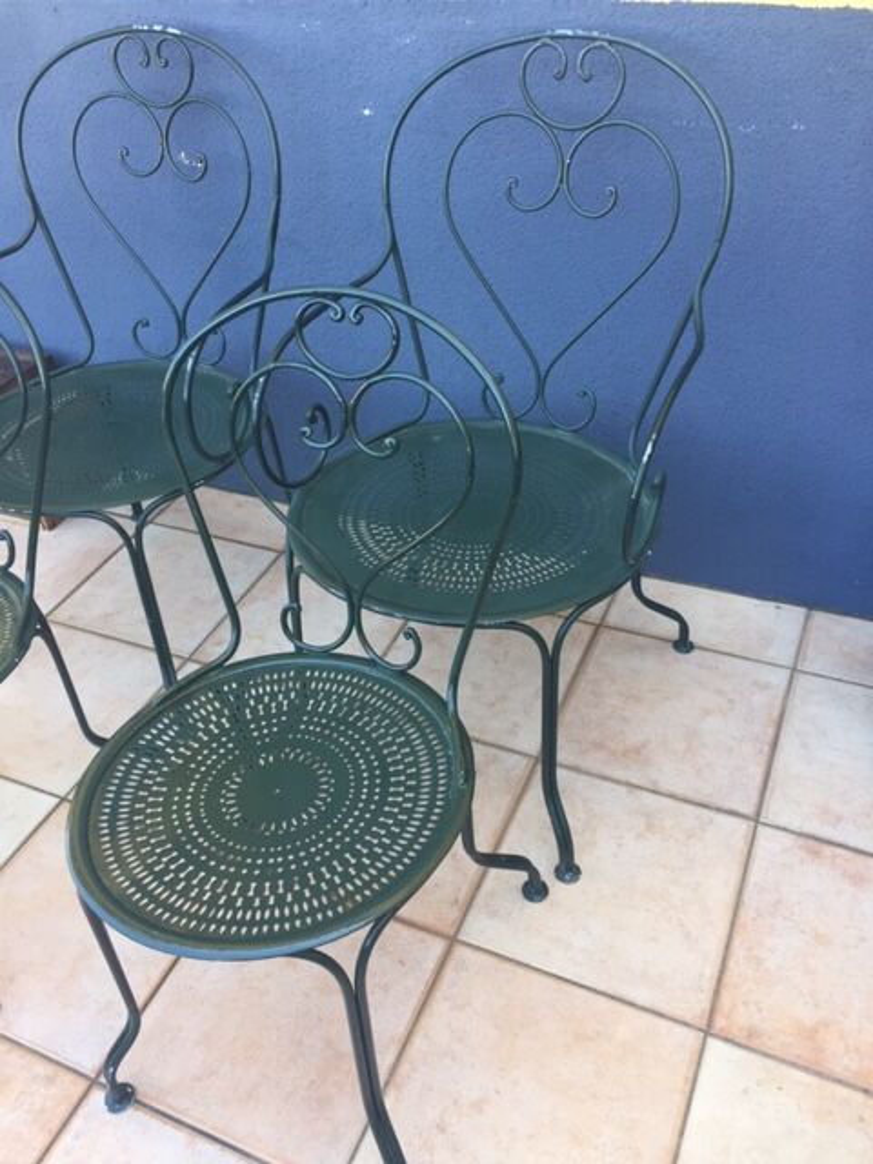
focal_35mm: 29
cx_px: 436
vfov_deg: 61.7
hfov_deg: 48.2
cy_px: 582
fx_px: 975
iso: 50
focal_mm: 4.15
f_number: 2.2
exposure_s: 1/100
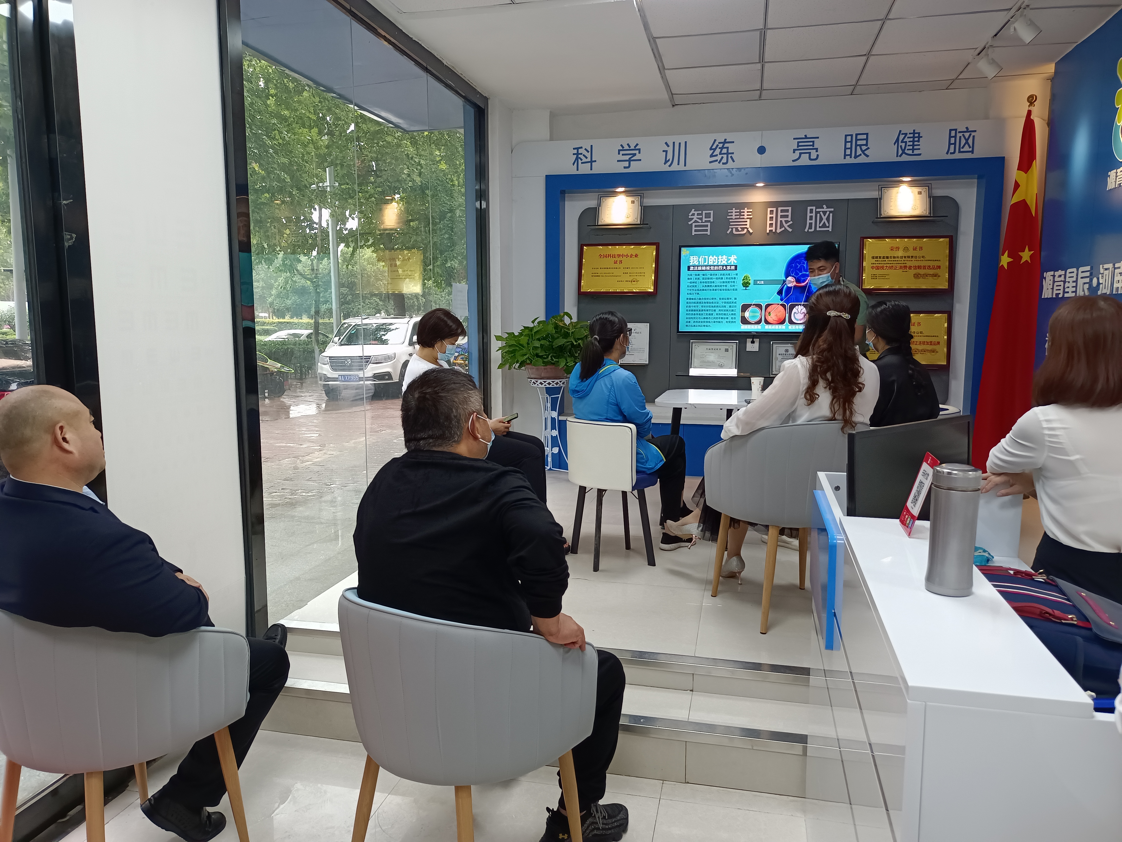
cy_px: 421
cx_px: 561
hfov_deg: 69.4
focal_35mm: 25
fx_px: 810
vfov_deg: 54.9
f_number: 1.79
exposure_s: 1/50
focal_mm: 4.71
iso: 850
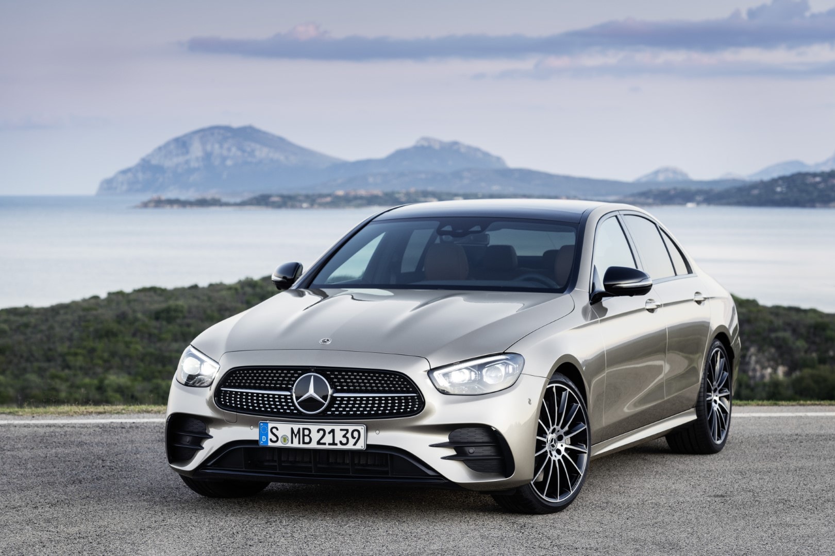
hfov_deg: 18.3
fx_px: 2598
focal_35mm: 112
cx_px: 418
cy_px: 278
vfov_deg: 12.2
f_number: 5.6
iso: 200
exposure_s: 1/40
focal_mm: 112
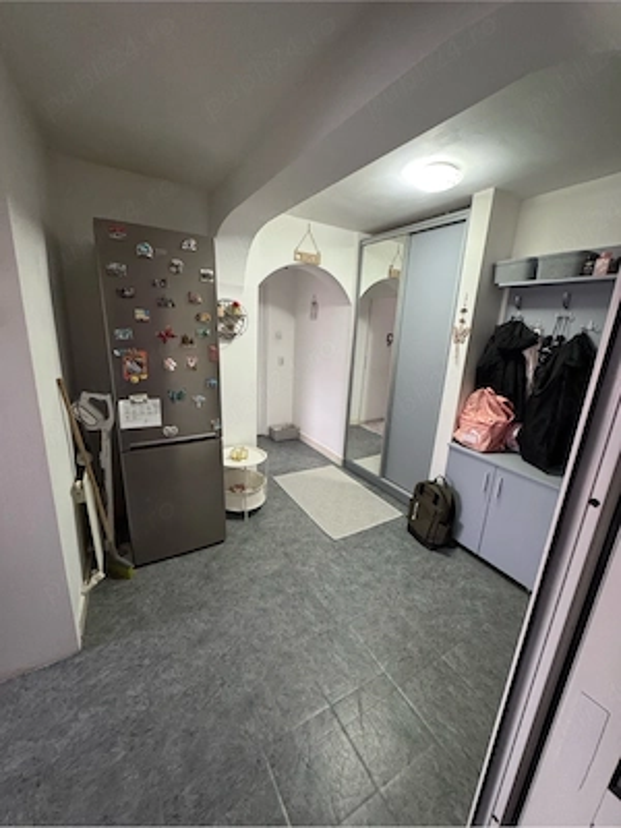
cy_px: 414
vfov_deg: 102.1
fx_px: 335
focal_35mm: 14
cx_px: 310
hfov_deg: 85.7
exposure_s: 1/50
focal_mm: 2.22
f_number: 2.2
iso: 640
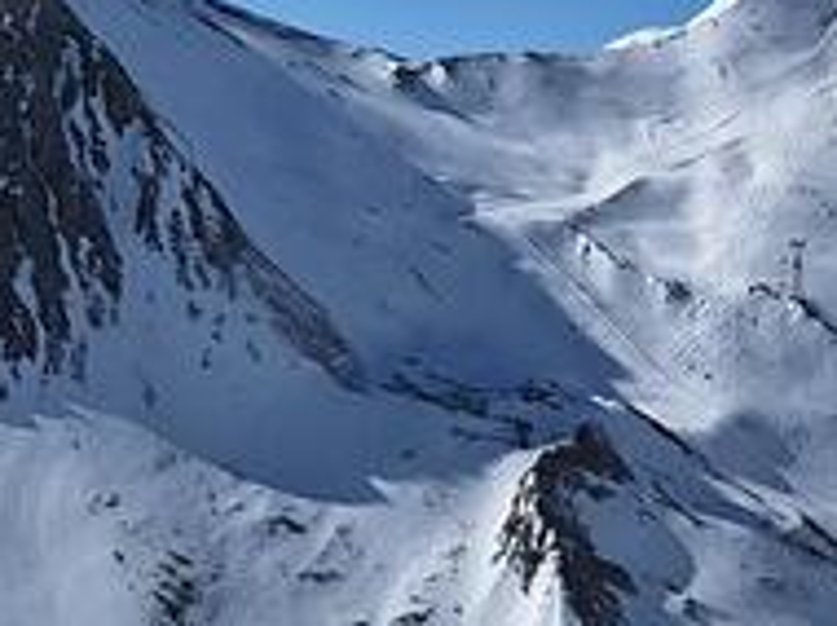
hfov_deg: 15.0
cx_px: 1106
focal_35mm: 125
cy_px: 425
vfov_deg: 11.8
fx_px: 3019
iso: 40
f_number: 1.8
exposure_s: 1/7519
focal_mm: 5.54
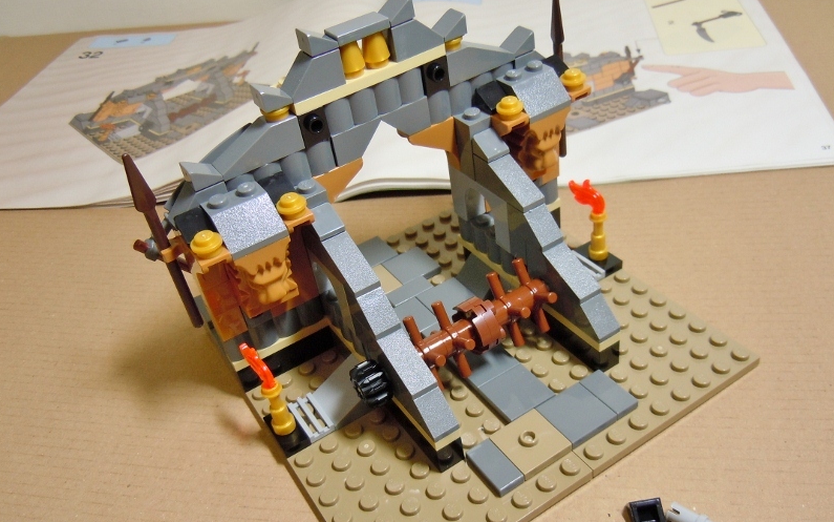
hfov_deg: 59.7
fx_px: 727
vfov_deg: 39.4
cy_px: 297
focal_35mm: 32
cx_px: 416
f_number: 3.5
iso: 200
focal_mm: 5.4
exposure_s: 1/15
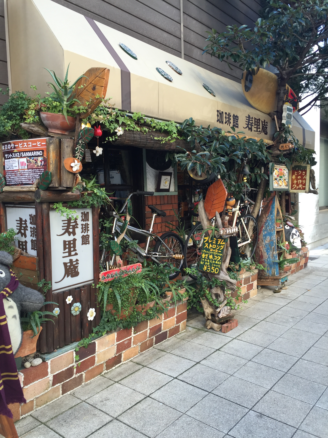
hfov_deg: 48.2
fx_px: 366
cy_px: 219
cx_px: 164
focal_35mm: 29
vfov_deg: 61.7
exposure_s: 1/120
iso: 32
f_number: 2.2
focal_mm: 4.15
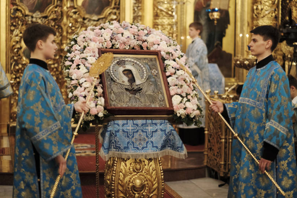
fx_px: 693
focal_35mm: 84
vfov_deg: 16.3
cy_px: 99
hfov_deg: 24.2
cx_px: 148
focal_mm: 56
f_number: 1.4
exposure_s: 1/125
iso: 1600
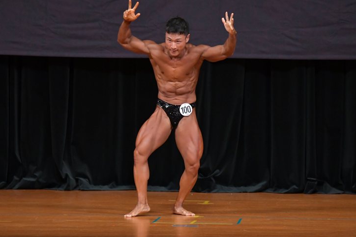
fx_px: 3173
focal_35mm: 321
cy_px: 118
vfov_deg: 4.3
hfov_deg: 6.4
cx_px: 166
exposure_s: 1/400
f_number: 5.6
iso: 4000
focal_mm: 200
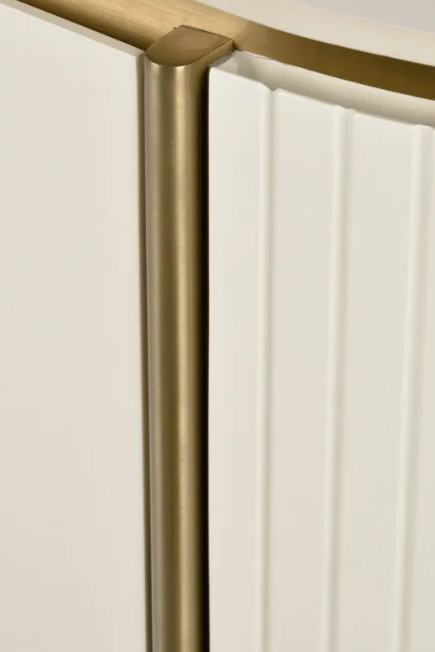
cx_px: 185
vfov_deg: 13.1
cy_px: 74
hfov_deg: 8.9
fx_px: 2807
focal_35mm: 155
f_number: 9.5
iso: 160
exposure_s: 1/10
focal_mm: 58
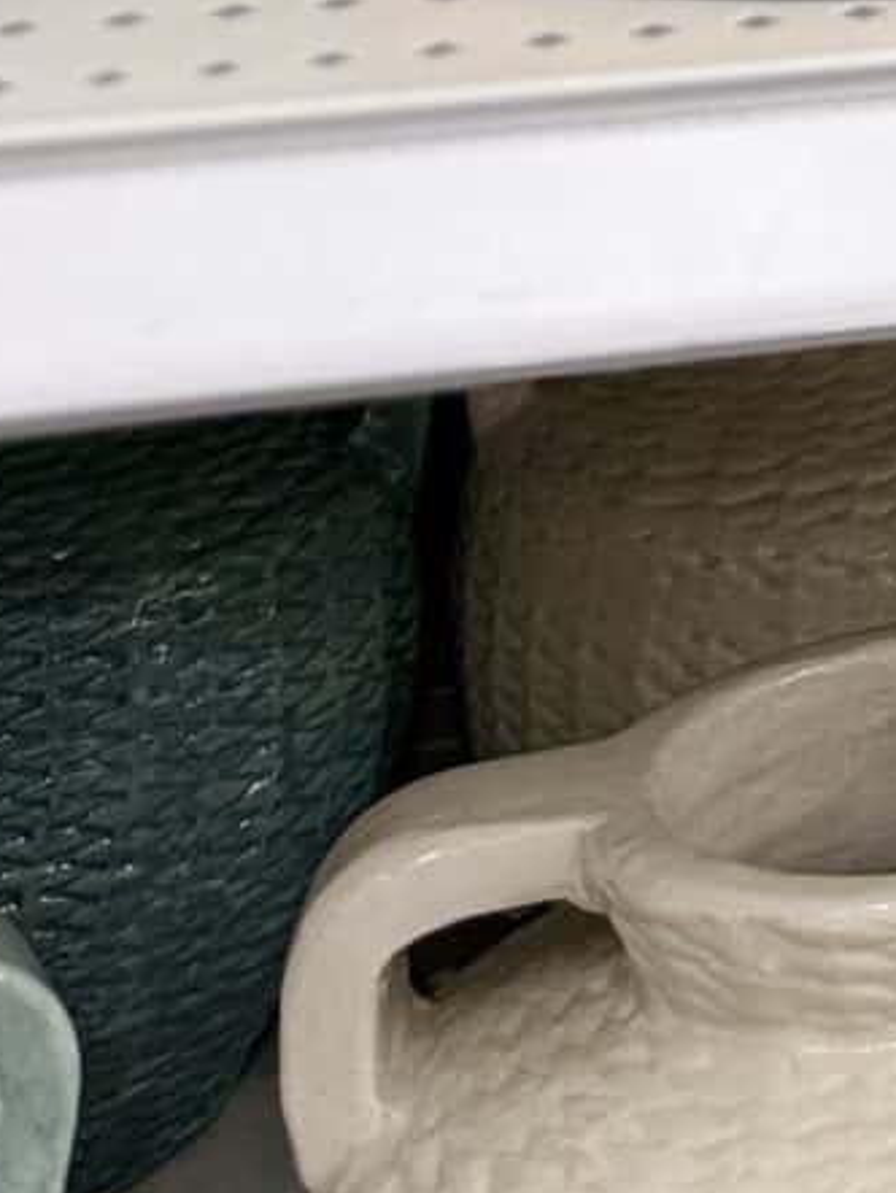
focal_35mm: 139
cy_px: -1258
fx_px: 4793
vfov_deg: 12.4
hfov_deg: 9.0
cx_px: 2550
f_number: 1.78
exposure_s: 1/120
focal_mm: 6.76
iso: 125
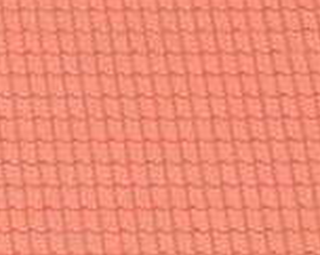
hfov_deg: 2.4
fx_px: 7449
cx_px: -465
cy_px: 769
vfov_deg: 1.9
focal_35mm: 788
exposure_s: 1/456
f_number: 4.6
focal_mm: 16.8
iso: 80
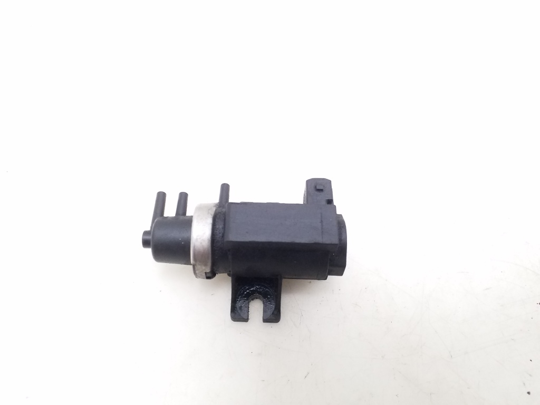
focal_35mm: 27
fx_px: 421
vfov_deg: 51.4
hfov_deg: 65.3
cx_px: 270
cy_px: 202
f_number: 1.9
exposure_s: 1/50
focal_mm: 3.6
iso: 250
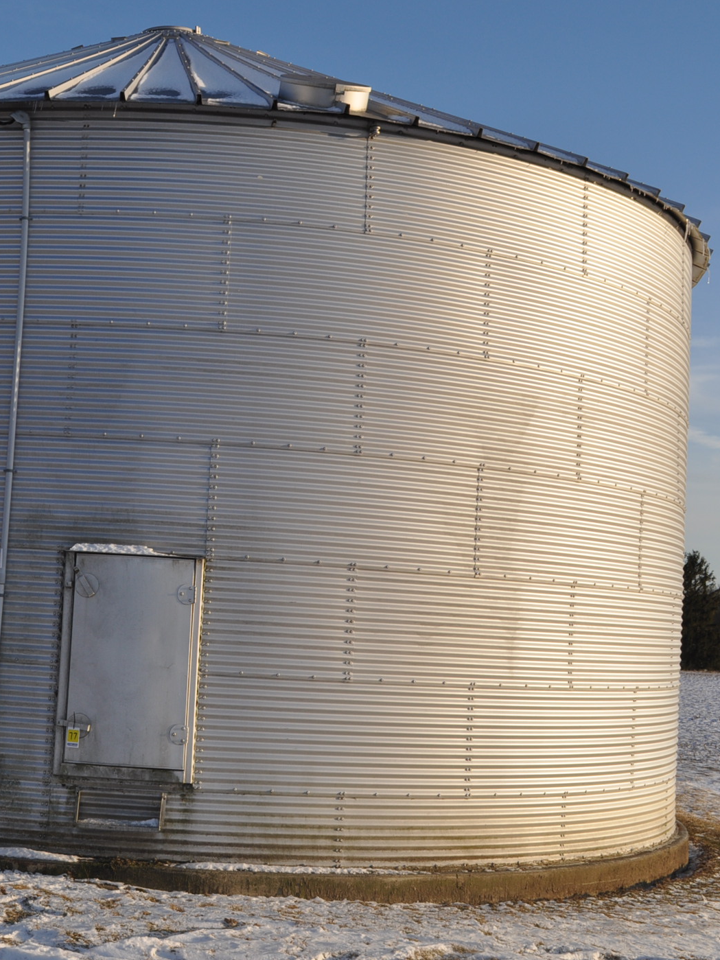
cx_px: 111
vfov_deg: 36.2
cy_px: 477
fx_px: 1470
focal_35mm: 53
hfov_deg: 26.8
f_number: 11
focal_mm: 24
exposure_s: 1/200
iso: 200
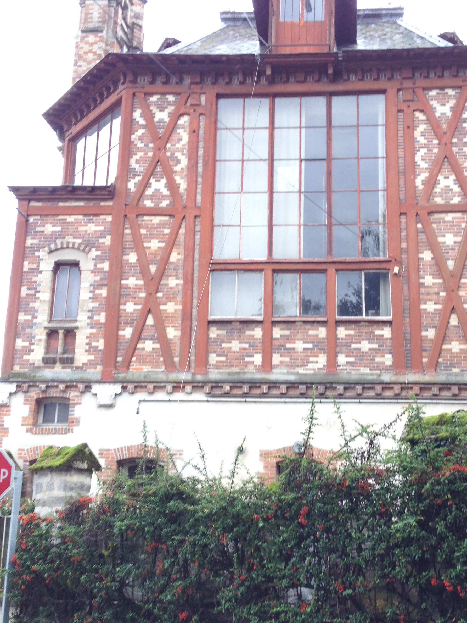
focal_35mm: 48
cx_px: 297
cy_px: 322
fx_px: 863
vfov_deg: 39.7
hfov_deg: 30.1
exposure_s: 1/149
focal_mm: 4.28
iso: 64
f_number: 2.4
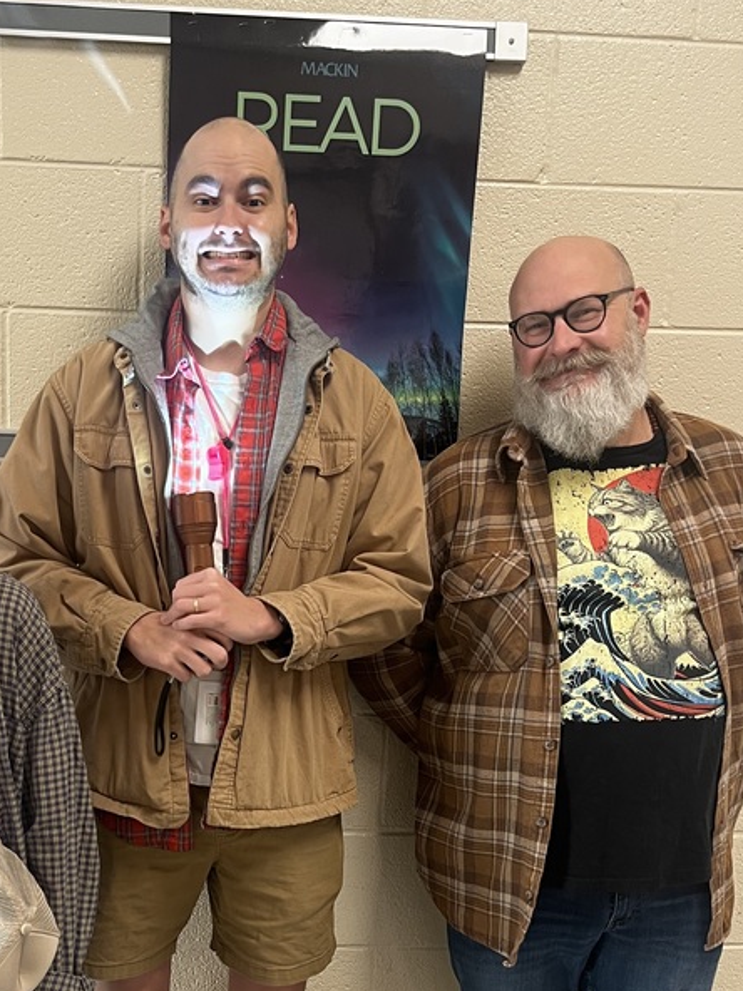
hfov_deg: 31.7
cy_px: 718
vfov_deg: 41.1
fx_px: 1288
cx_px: 196
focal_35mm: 45
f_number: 1.6
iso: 125
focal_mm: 5.1
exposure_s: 1/60
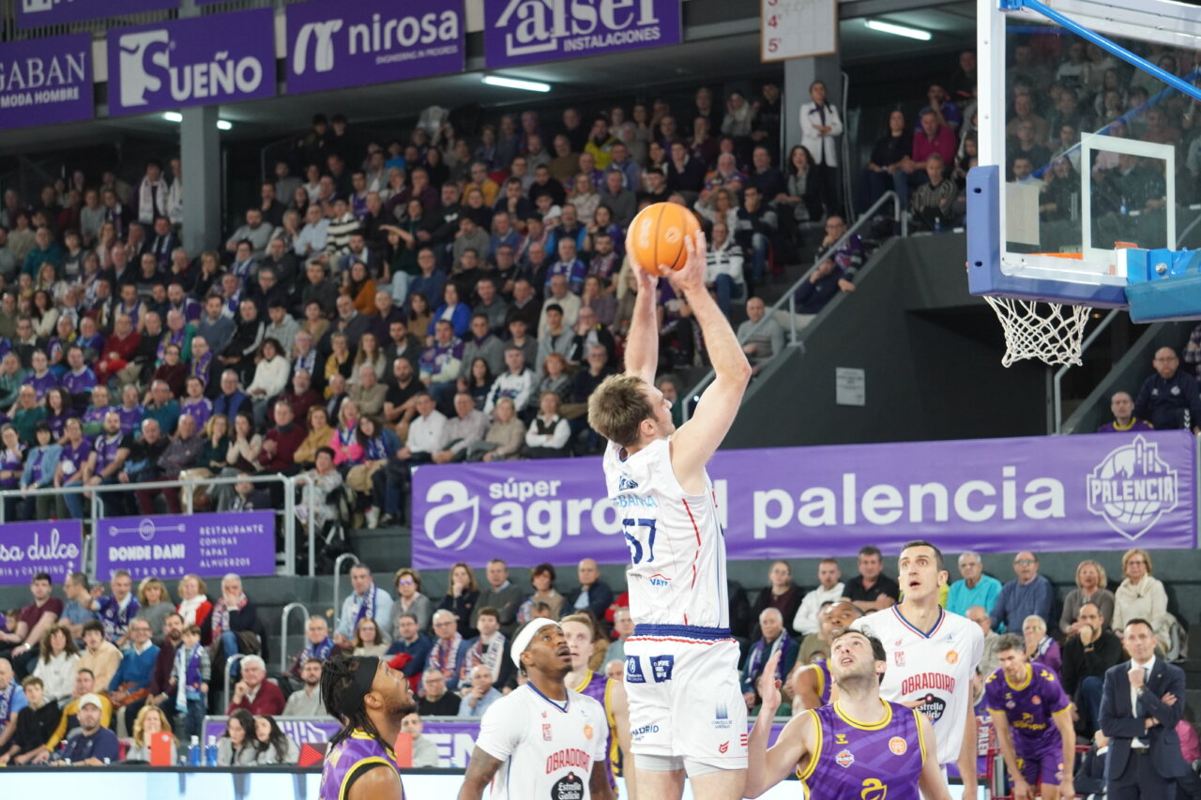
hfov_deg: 17.9
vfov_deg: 12.0
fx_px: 3802
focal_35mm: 114
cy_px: 400
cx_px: 600
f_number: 5
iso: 1250
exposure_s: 1/160
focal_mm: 76
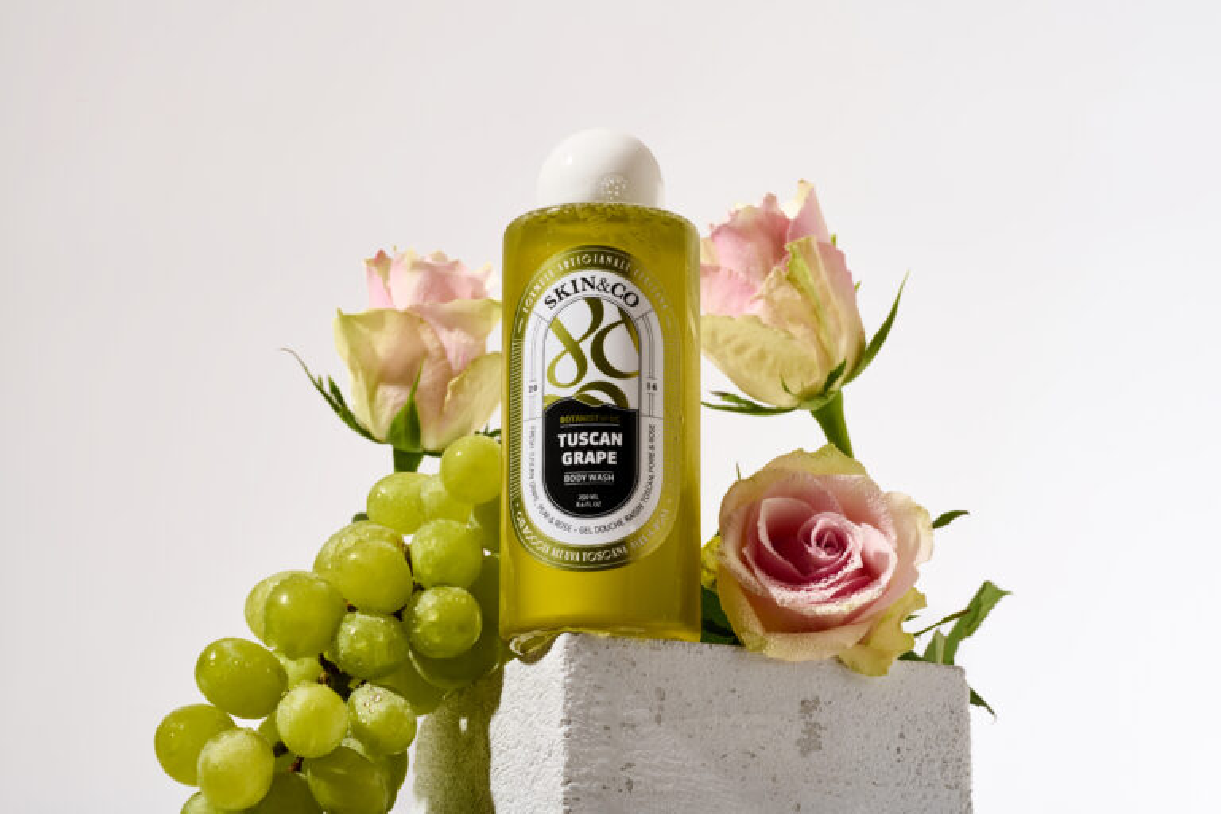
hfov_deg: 19.5
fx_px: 3561
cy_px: 407
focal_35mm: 105
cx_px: 610
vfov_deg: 13.0
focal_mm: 105
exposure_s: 1/160
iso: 64
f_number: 20
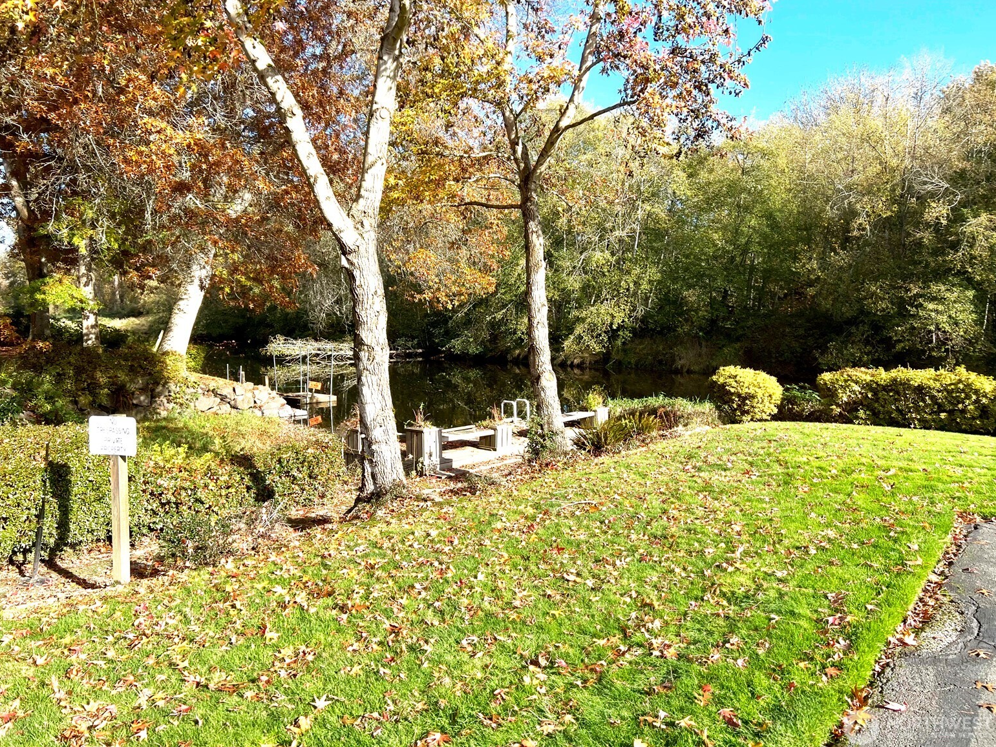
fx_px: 777
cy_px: 366
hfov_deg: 65.3
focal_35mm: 27
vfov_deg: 51.4
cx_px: 494
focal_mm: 5.7
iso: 50
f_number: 1.5
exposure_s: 1/1575
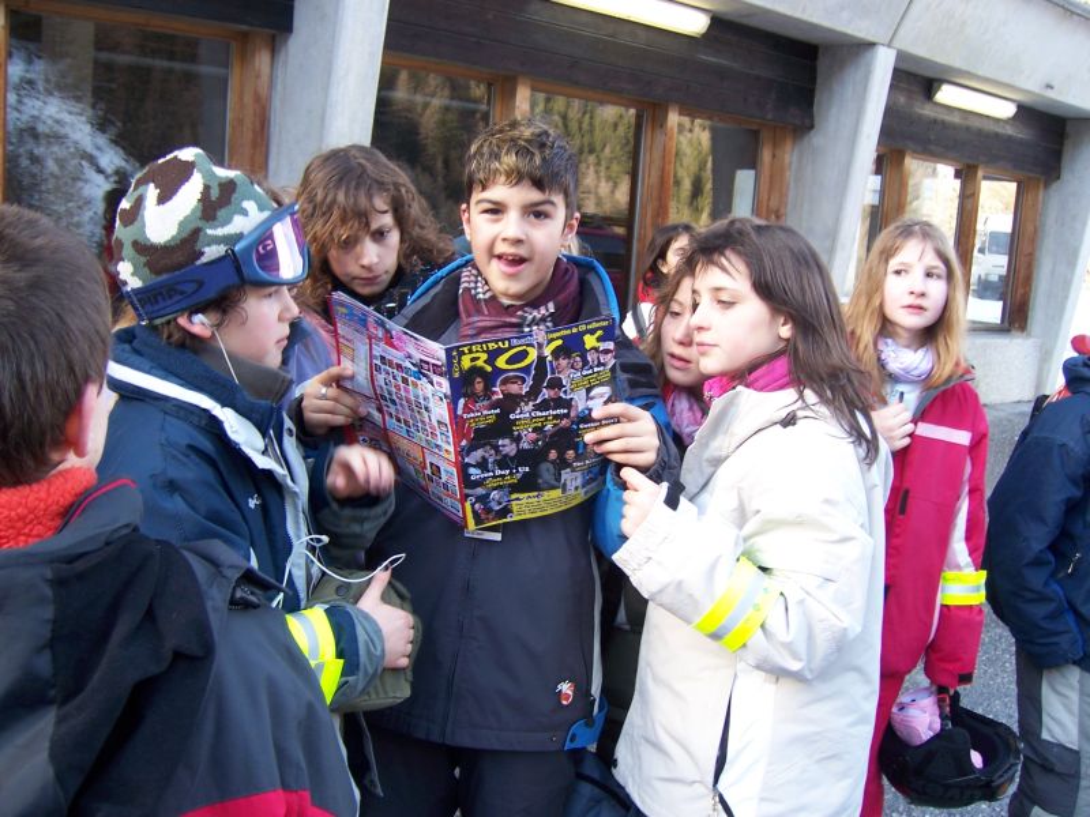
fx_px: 1134
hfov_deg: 51.4
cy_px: 408
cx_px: 545
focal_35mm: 36
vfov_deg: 39.7
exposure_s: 1/80
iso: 80
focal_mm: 6.2
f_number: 2.8
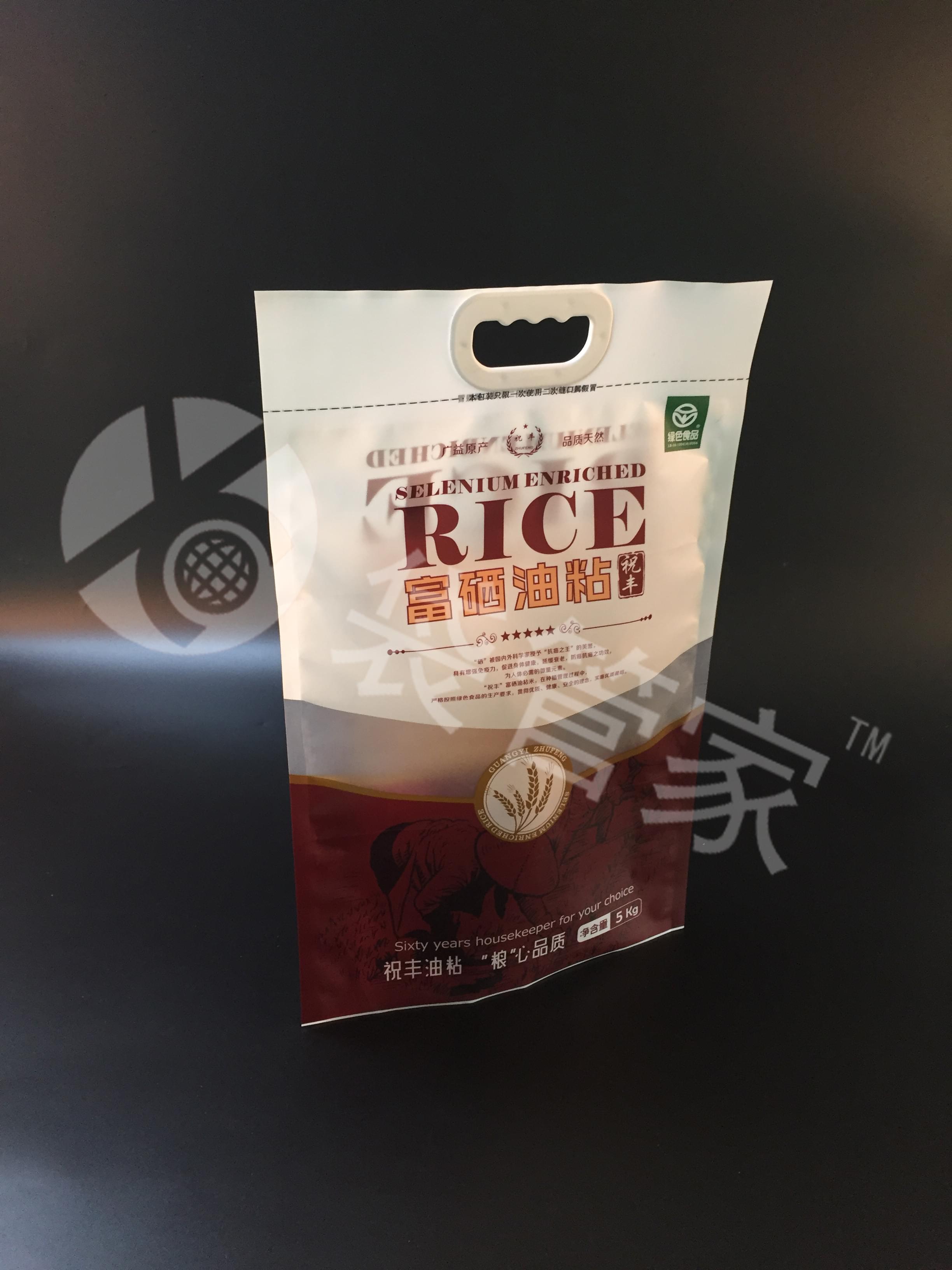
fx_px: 1063
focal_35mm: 29
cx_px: 476
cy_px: 635
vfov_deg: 61.7
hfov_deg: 48.2
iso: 160
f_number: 2.2
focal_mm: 4.15
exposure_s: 1/33
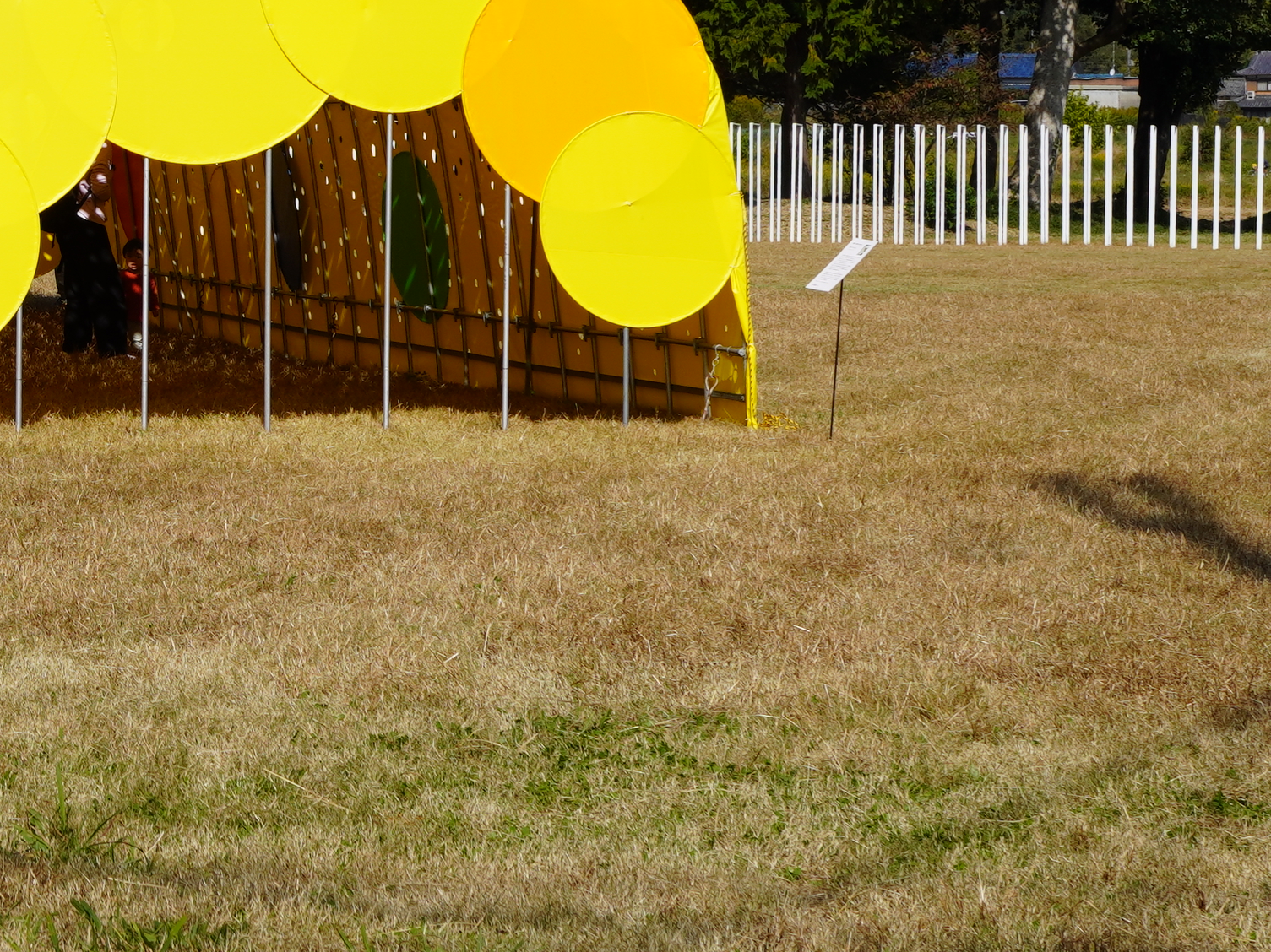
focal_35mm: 122
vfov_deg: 12.1
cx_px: -169
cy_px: 152
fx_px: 4478
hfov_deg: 15.7
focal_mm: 30
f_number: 10
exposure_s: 1/320
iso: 100
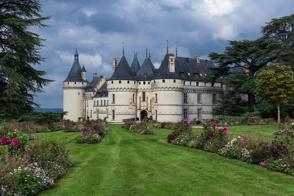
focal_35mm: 38
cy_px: 98
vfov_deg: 35.1
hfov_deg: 50.7
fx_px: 310
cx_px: 147
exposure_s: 1/200
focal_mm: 38
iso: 100
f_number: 9
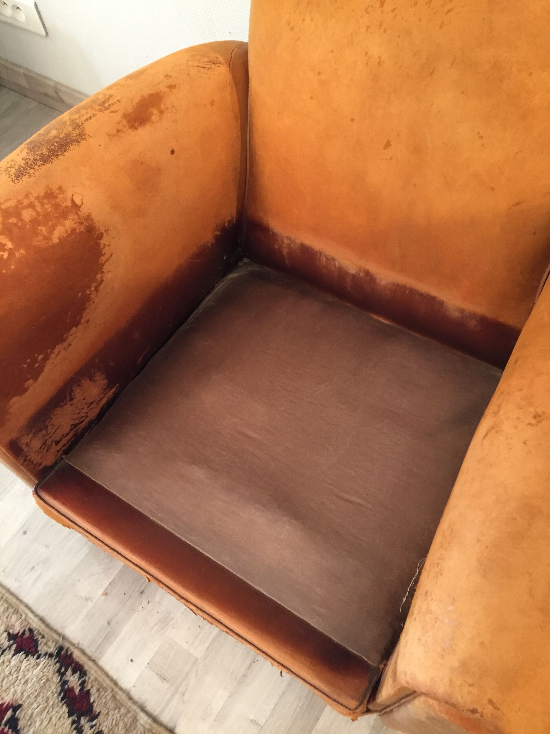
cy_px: 367
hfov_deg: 48.2
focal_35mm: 29
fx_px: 614
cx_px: 275
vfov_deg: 61.7
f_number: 2.2
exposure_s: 1/20
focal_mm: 4.15
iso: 250
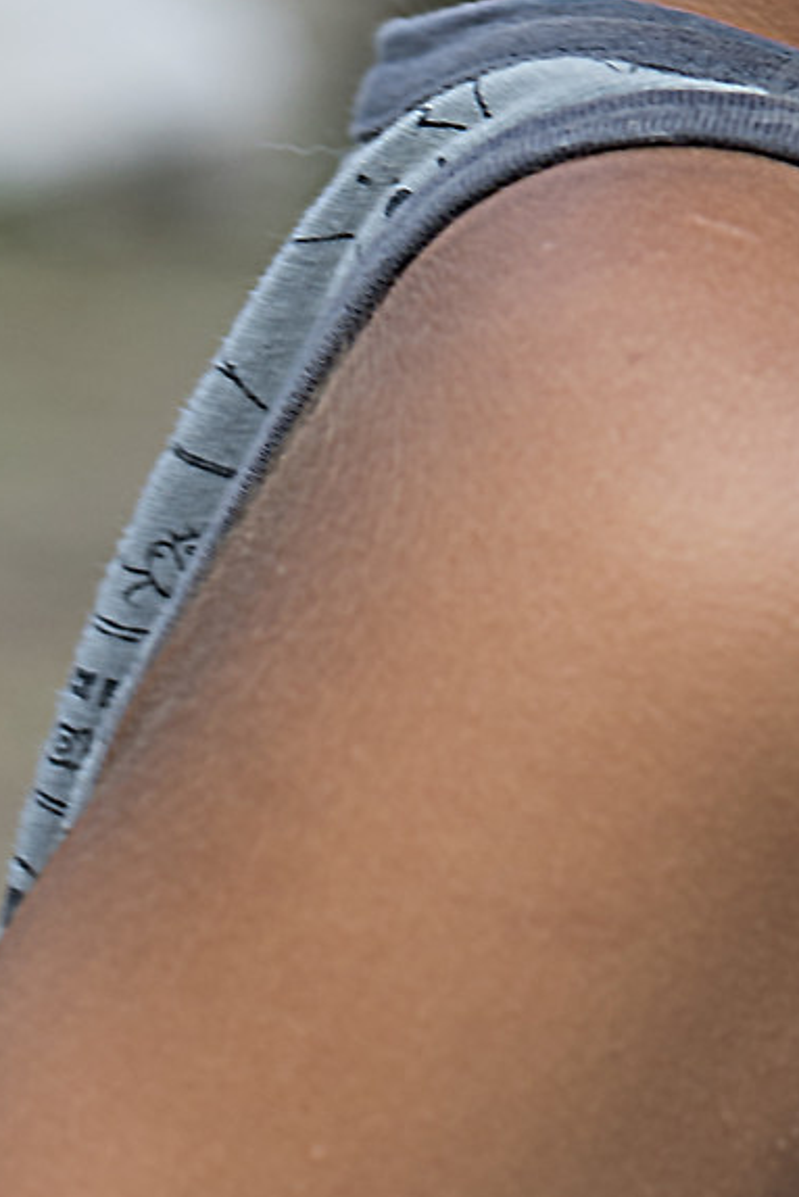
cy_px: -824
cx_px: 1408
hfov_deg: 6.4
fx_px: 6953
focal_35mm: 209
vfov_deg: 9.5
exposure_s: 1/125
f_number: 4
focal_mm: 50
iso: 250
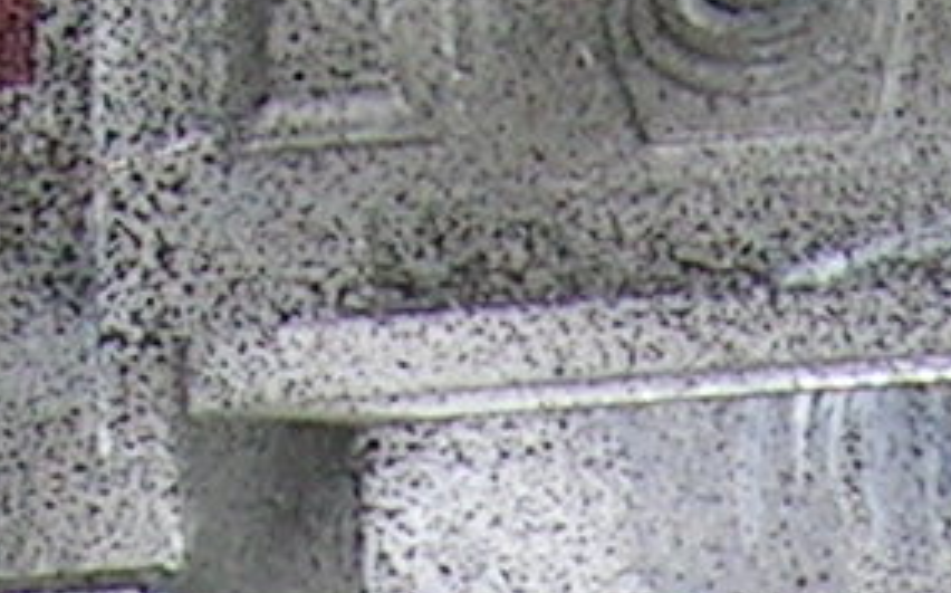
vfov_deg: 4.5
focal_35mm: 268
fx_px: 6940
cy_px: 2305
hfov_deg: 7.8
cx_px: 887
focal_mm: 5.4
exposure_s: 1/60.1
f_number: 4.8
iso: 50
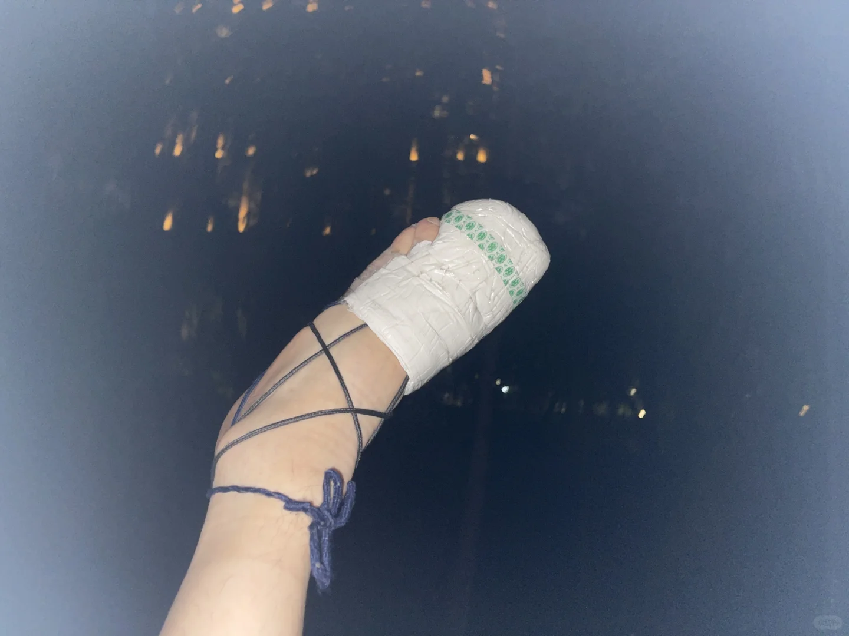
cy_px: 318
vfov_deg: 53.1
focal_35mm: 26
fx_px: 638
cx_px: 424
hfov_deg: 67.3
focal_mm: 5.1
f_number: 1.6
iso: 32
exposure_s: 1/4
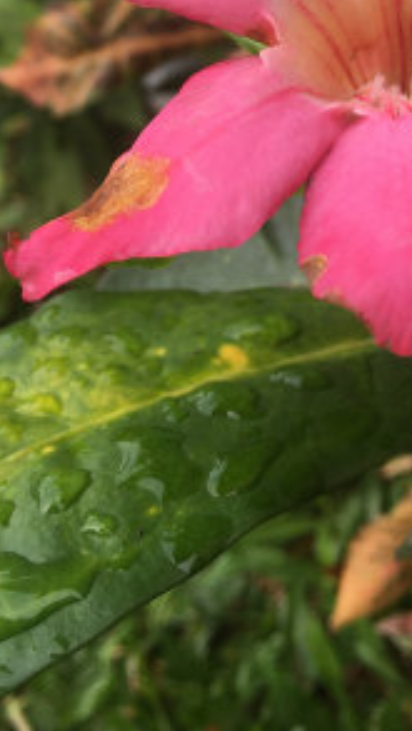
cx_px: 403
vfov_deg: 29.7
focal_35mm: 66
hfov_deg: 17.9
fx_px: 1281
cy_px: -2
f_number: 2.2
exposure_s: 1/466
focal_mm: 4.15
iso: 25
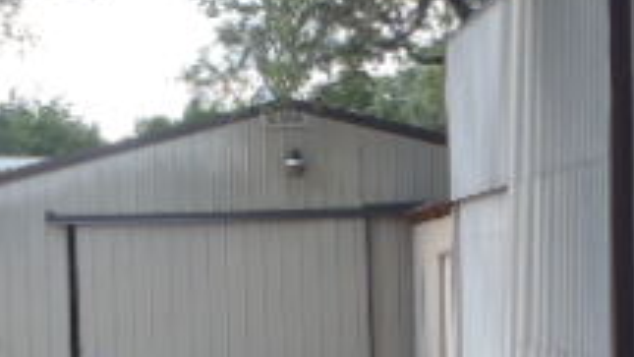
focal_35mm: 91
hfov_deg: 22.9
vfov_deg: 13.3
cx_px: 563
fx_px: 1530
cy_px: 266
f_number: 3.9
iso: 160
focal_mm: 5
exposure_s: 1/250
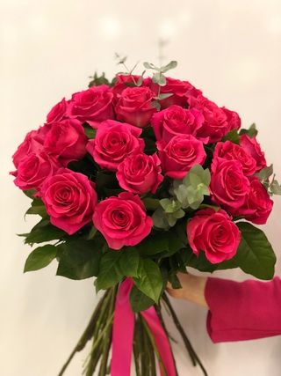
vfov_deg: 36.8
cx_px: 140
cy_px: 188
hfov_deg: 28.0
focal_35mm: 52
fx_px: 563
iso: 125
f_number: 2.4
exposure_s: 1/33
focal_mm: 6
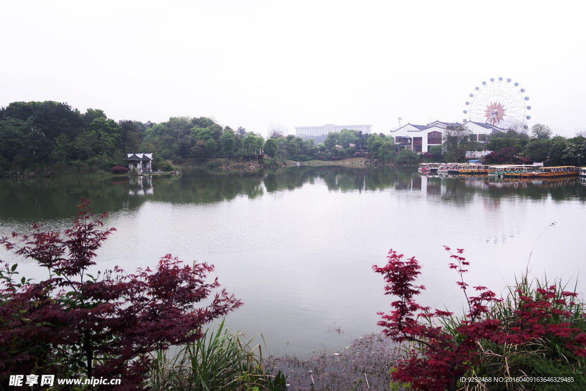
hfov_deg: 61.9
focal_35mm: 30
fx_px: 488
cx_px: 293
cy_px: 196
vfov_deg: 43.6
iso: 200
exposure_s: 1/1000
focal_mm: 20
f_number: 3.5
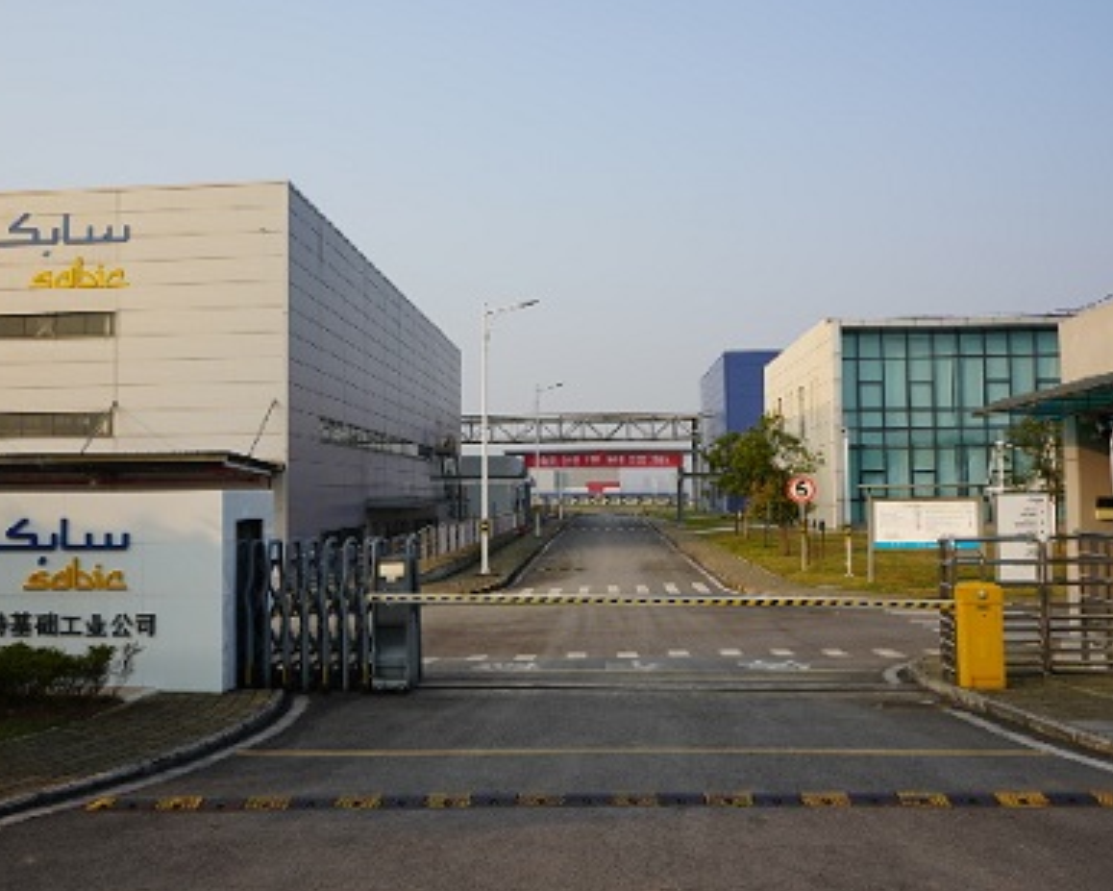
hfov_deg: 52.7
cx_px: 496
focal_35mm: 34
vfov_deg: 43.4
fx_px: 1120
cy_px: 422
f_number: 8
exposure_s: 1/125
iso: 100
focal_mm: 28
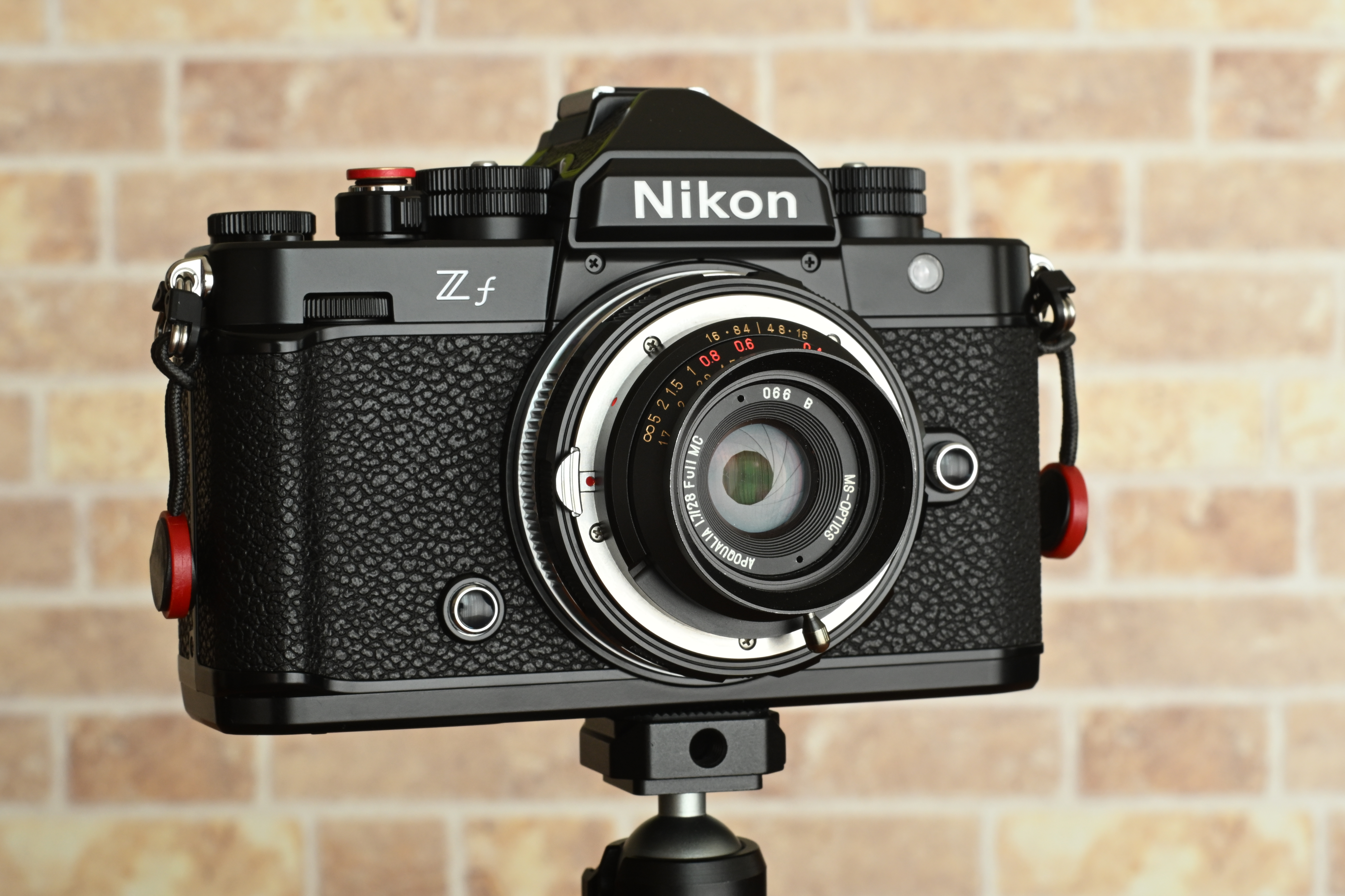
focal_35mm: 75
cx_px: 672
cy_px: 448
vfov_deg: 18.2
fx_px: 2801
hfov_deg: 27.0
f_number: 2
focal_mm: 50
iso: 360
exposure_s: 1/2.5
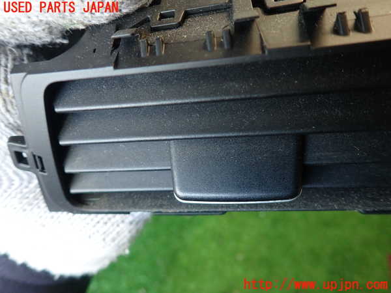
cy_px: 146
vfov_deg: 54.9
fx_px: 282
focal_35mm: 25
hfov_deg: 69.4
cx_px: 196
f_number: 2
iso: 200
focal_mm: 4.5
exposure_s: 1/40
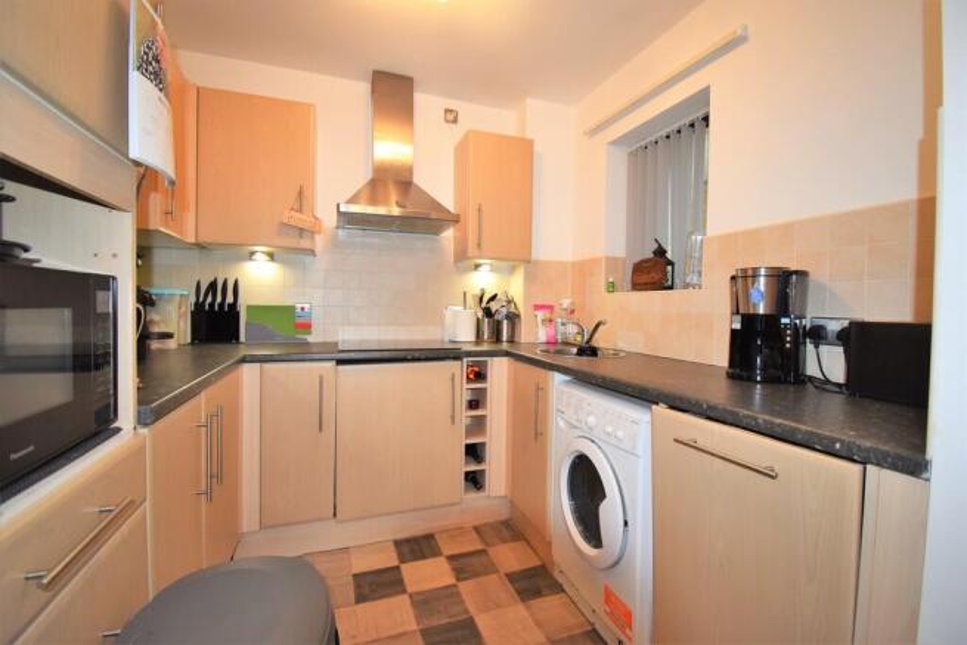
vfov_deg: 77.4
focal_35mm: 15
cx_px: 484
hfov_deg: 100.4
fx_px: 403
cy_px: 322
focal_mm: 10
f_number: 5
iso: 800
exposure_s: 1/100
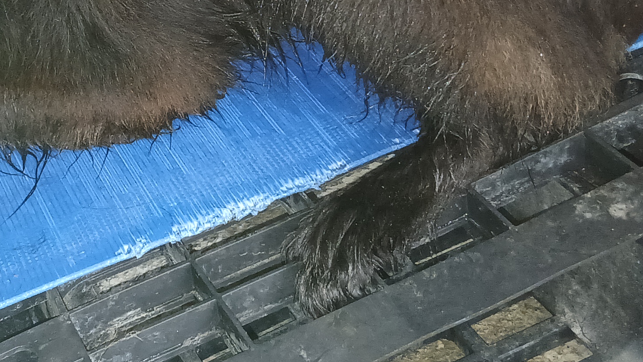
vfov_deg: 15.1
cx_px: 111
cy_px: 39
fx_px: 1347
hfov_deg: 26.3
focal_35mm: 79
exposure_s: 1/33.3
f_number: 1.8
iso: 250
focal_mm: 3.98
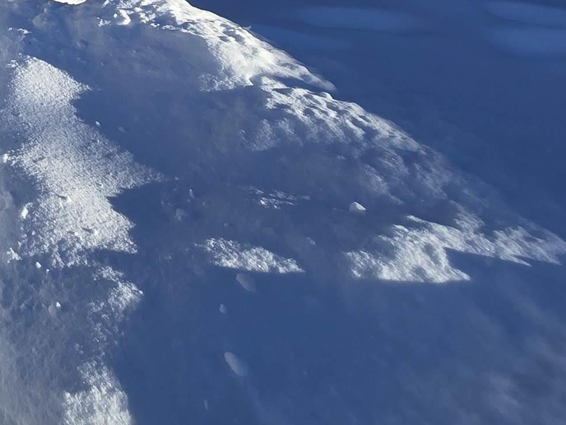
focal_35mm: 41
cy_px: -242
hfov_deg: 30.2
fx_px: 671
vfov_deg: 25.0
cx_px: -249
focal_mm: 2.2
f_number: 2.2
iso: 50
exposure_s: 1/2497
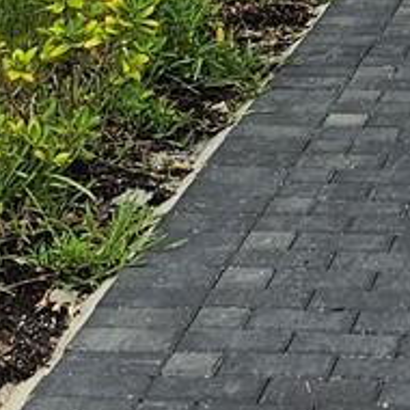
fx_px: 2291
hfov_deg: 9.8
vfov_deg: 9.0
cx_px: 706
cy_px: -643
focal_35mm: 171
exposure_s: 1/222
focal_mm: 6.3
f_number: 1.7
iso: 20
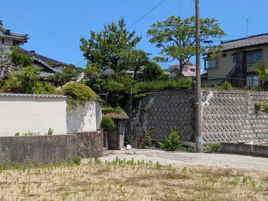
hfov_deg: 36.7
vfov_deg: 28.0
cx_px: 113
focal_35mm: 52
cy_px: 117
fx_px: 403
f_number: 1.89
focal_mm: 5.43
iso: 45
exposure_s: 1/1821
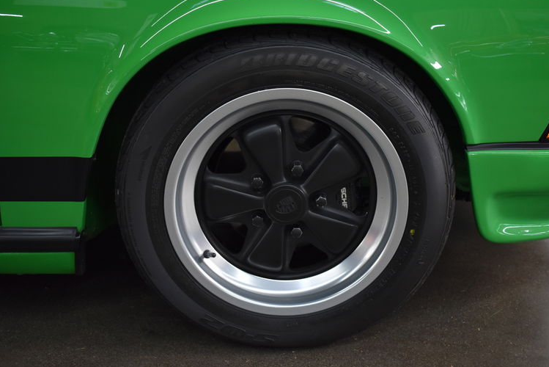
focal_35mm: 42
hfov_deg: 46.9
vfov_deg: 32.3
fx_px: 633
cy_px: 183
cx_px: 281
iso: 900
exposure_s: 1/125
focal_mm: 27
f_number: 4
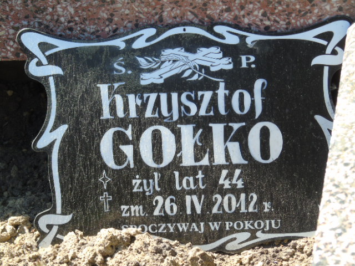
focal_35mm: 317
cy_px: 133
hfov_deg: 6.3
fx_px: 3251
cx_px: 178
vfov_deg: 4.7
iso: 100
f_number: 5.1
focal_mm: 57
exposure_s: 1/125
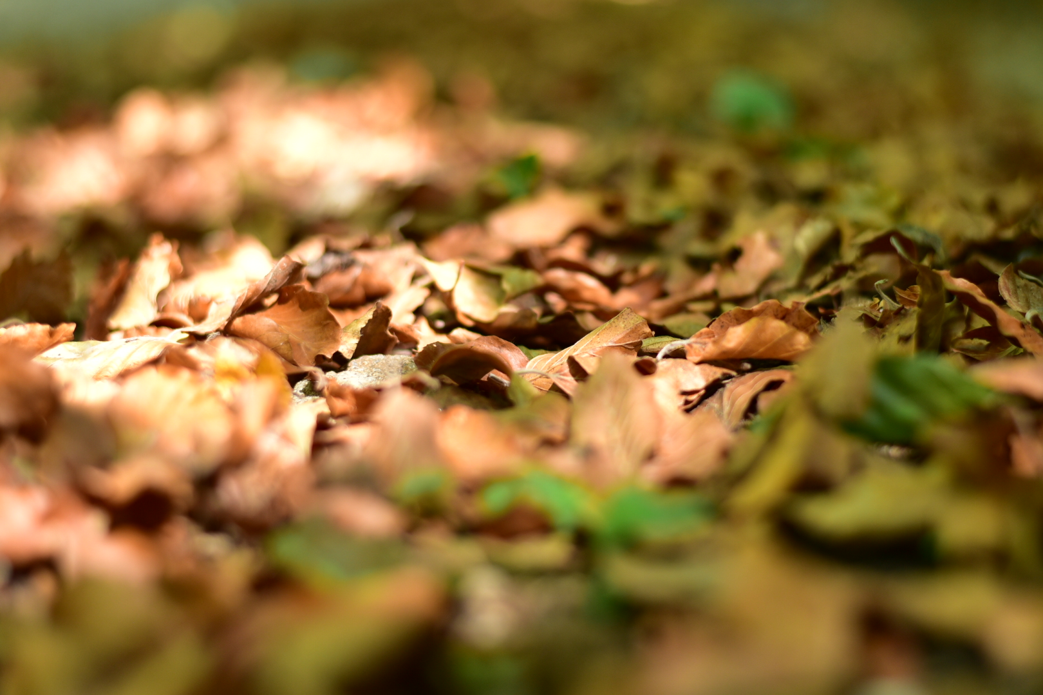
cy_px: 348
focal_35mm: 50
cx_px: 522
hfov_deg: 39.6
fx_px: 1448
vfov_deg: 27.0
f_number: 2
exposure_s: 1/500
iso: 320
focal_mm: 50
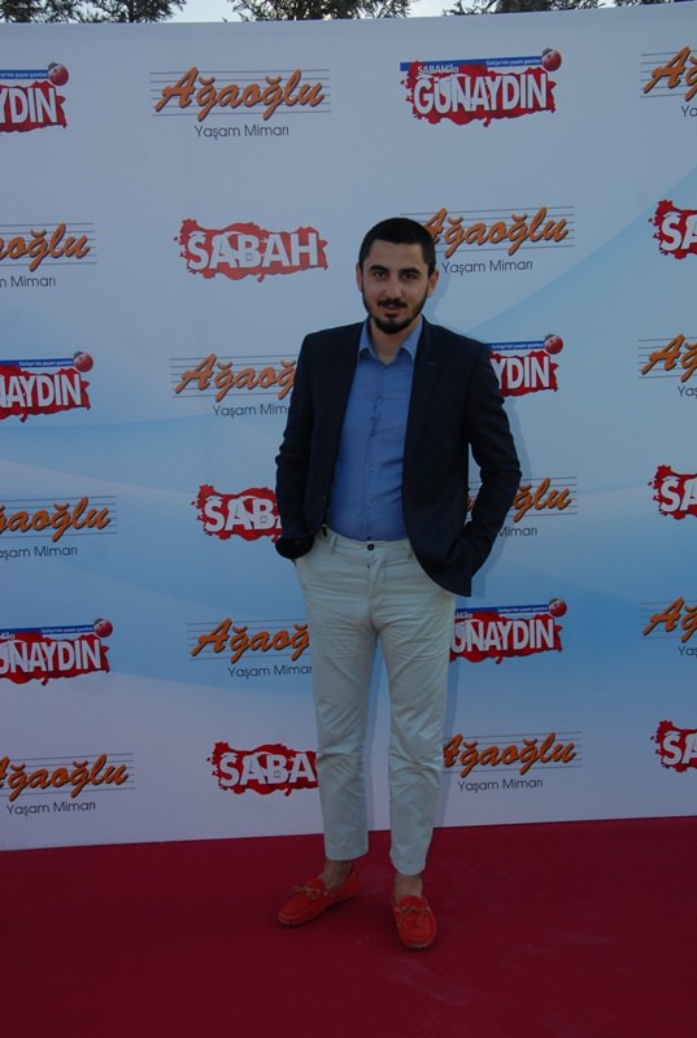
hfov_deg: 28.2
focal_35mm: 48
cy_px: 519
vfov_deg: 41.0
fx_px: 1387
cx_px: 348
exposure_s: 1/180
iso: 500
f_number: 7.1
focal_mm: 32
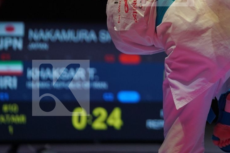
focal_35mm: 464
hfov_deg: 4.4
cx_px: 270
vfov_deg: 3.0
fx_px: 2965
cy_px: -22
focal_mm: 192
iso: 1250
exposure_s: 1/1000
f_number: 2.8
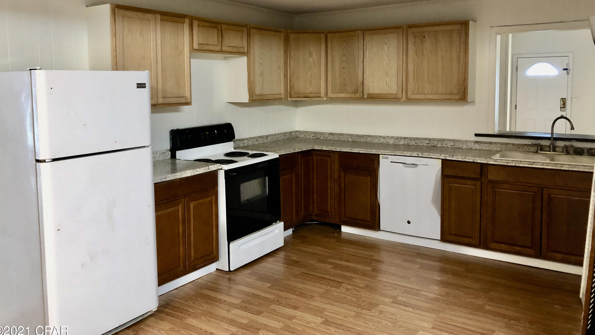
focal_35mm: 31
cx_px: 295
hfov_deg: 62.6
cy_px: 121
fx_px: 489
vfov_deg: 37.5
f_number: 1.8
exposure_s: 1/15
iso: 100
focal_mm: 3.99
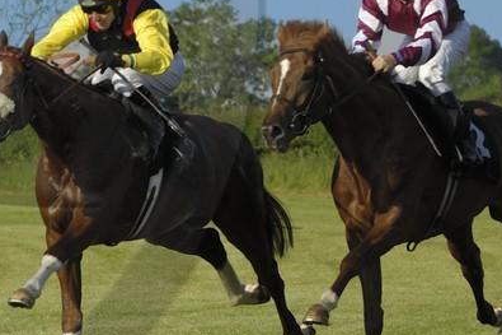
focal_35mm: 577
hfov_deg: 3.6
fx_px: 8043
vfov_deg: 2.4
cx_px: -267
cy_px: 0
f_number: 4
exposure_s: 1/1000
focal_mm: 95
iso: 100
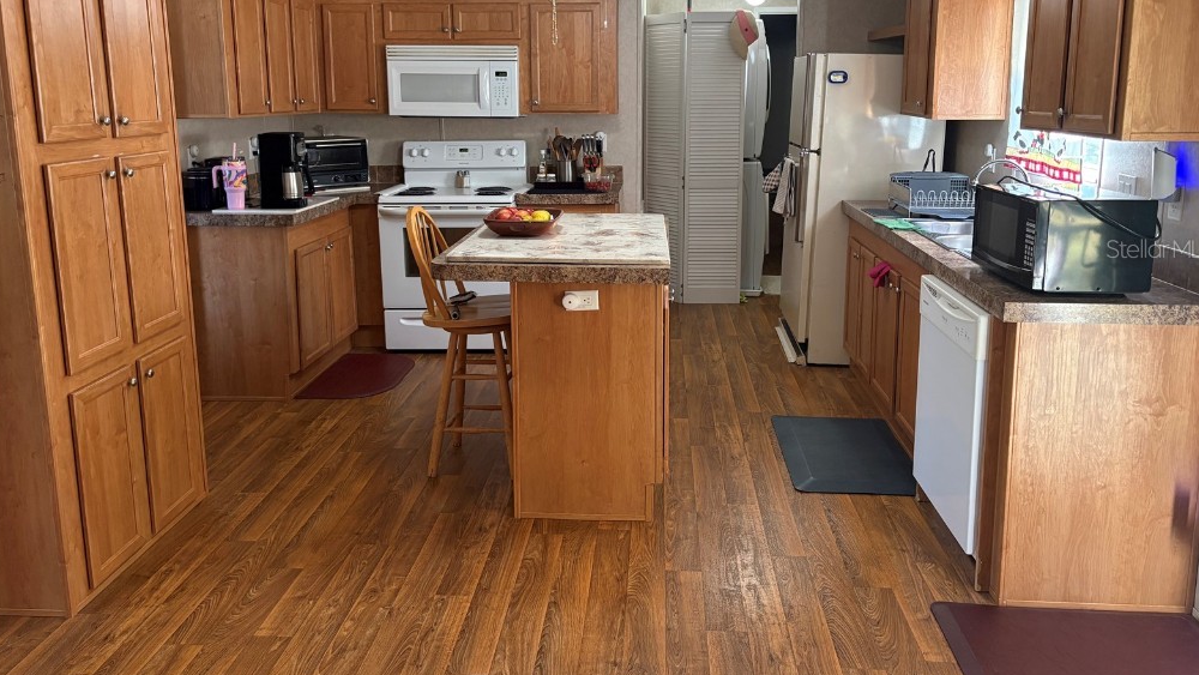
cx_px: 605
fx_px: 922
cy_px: 248
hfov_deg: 66.1
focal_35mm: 29
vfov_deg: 39.9
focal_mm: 5.96
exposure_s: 1/60
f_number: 1.6
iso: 250
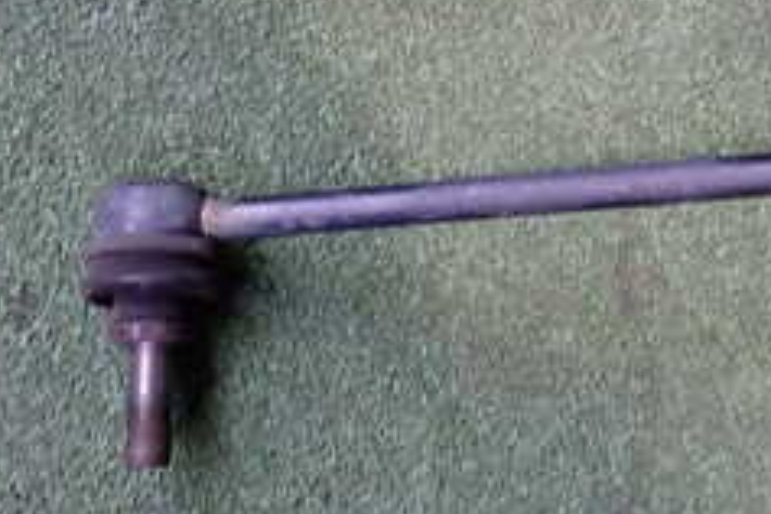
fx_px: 1692
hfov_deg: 25.4
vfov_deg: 16.7
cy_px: -72
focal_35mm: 79
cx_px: 569
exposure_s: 1/30
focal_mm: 5.4
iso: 250
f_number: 2.3
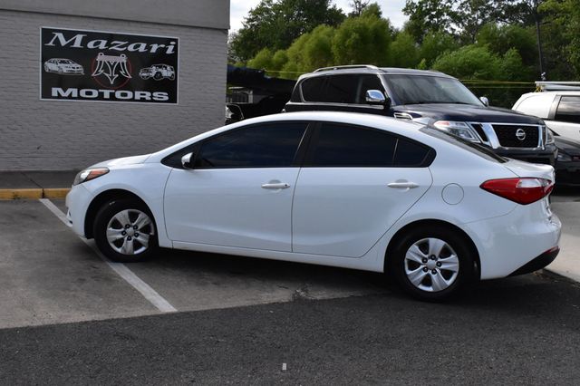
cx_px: 290
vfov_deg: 30.8
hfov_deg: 45.0
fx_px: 700
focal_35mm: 44
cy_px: 193
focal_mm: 29
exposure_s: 1/2000
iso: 2500
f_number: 14
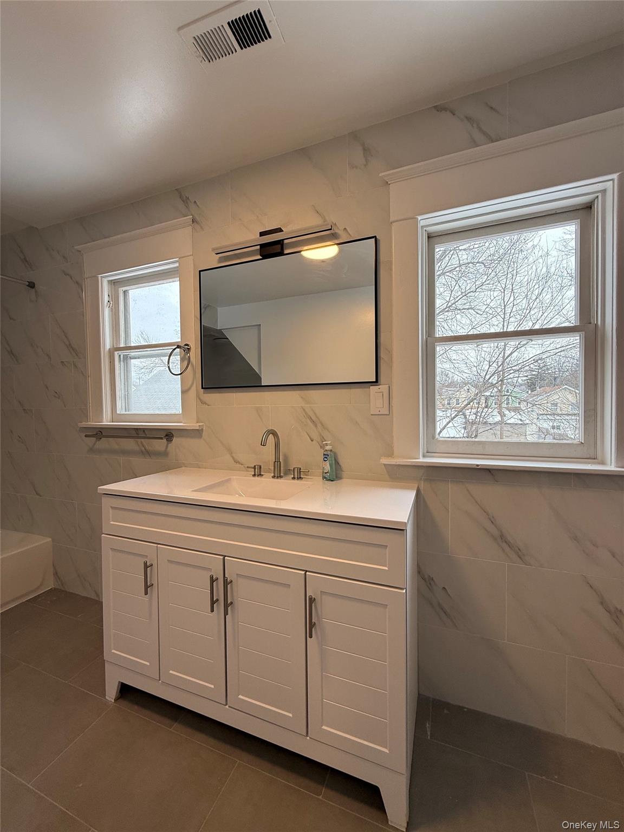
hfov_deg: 85.7
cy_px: 416
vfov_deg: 102.1
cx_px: 312
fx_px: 336
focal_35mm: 14
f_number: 2.2
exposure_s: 1/99
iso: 64
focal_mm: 2.22
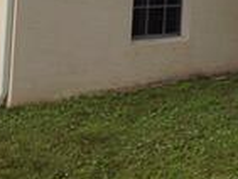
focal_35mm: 99
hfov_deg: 18.4
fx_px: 681
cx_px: 311
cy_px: -64
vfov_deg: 14.3
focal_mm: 4.28
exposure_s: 1/1439
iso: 50
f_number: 2.4
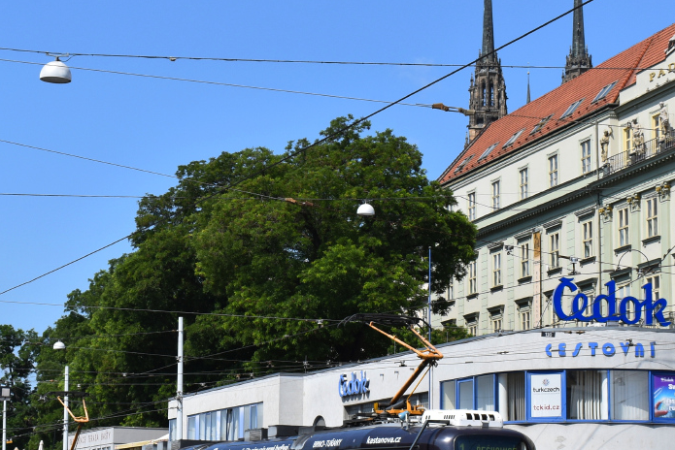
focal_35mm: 87
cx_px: 279
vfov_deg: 15.7
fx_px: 1631
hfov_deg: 23.4
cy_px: 255
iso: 200
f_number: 10
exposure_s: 1/400
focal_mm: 31
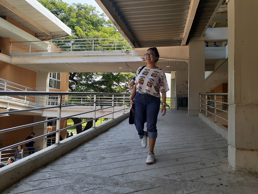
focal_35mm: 27
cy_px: 97
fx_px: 201
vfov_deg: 51.4
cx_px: 129
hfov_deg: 65.3
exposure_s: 1/264
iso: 40
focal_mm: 3.6
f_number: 1.9
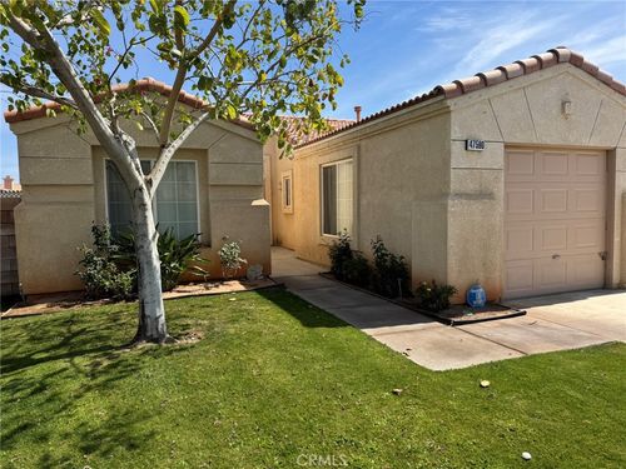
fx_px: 434
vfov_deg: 56.8
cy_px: 234
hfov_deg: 71.6
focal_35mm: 24
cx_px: 313
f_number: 1.78
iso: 80
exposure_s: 1/4049
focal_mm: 6.76
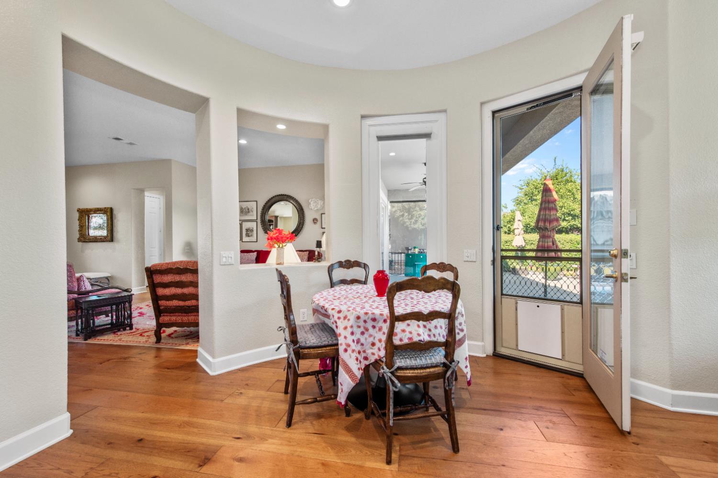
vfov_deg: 81.1
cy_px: 239
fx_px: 279
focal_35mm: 14
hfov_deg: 104.3
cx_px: 359
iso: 160
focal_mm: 14
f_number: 8
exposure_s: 1/13
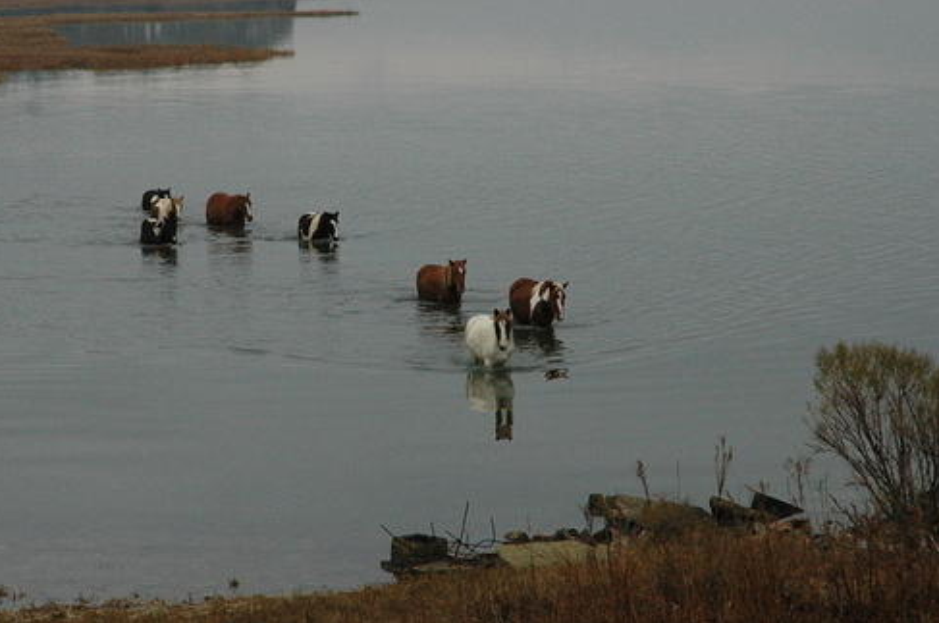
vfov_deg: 9.9
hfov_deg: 14.9
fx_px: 3594
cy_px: 269
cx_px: 451
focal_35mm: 138
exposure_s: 1/250
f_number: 8
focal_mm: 70
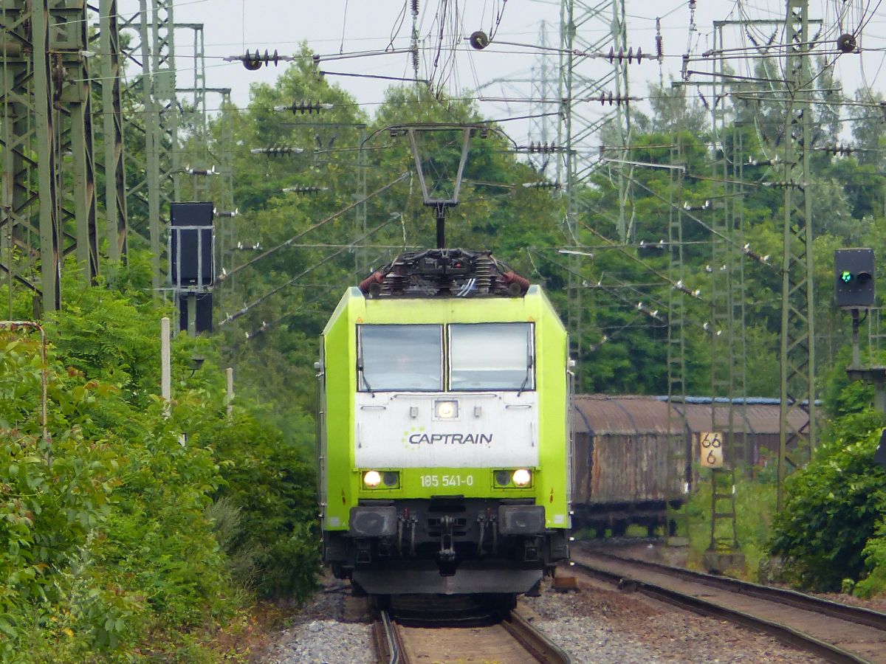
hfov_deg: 2.0
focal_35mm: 990
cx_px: 443
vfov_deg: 1.5
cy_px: 332
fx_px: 25339
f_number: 2.8
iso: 100
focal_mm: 108
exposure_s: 1/640
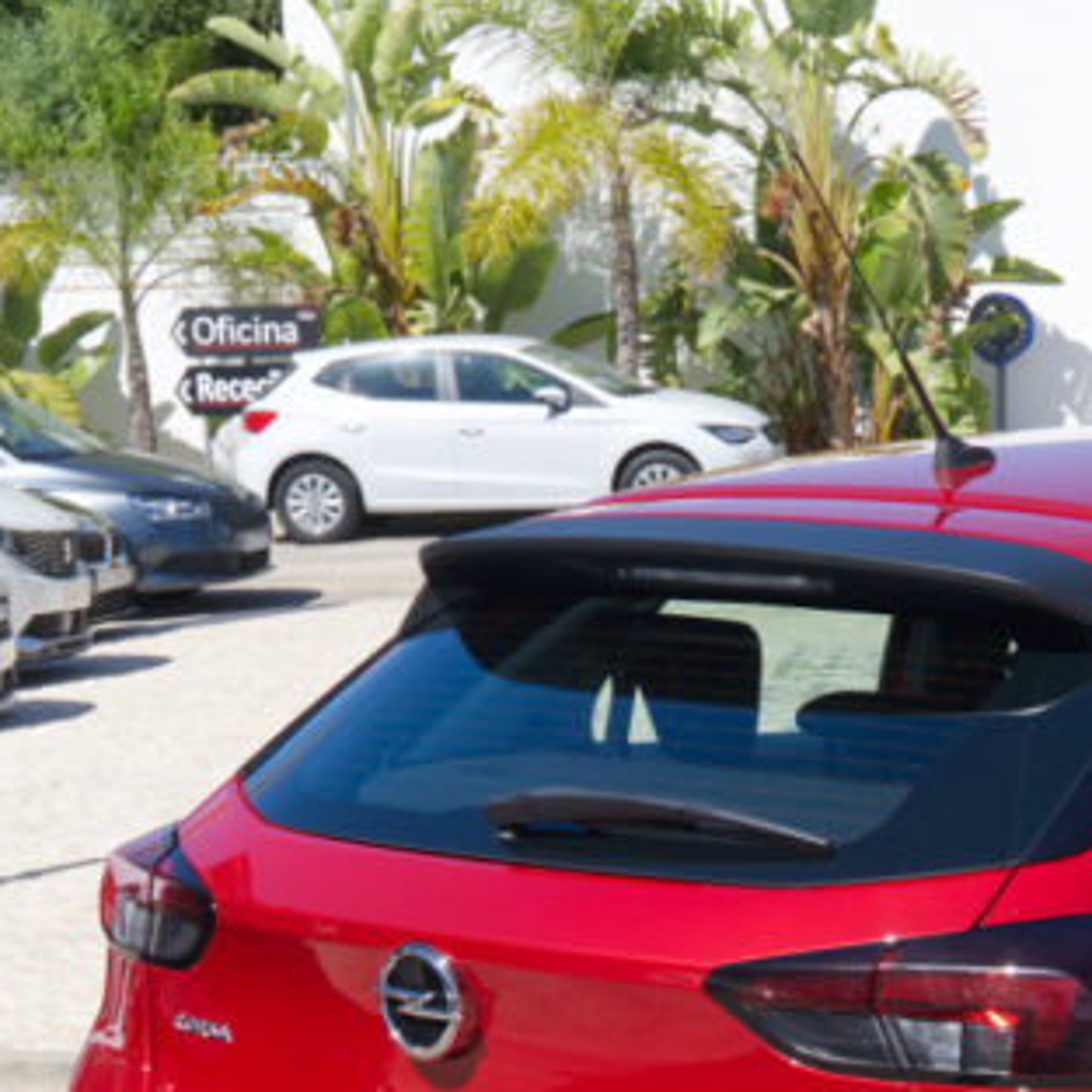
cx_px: 1186
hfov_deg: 16.4
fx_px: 3676
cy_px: 1118
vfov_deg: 16.5
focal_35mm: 103
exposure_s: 1/250
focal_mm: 24.9
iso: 160
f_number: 9
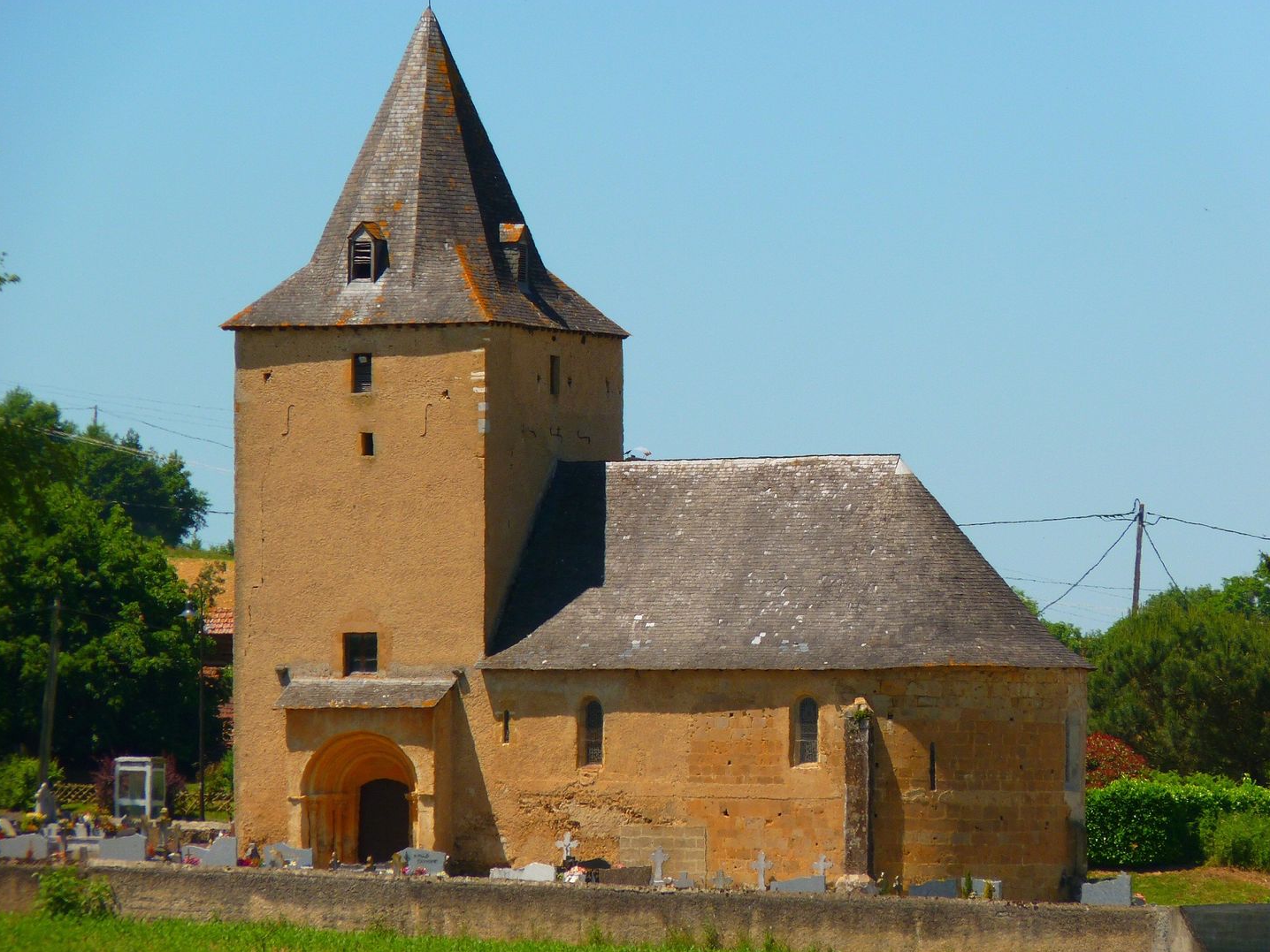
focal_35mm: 359
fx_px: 13171
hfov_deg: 5.5
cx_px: 634
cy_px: 476
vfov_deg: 4.1
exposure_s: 1/400
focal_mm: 63.6
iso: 80
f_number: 5.6
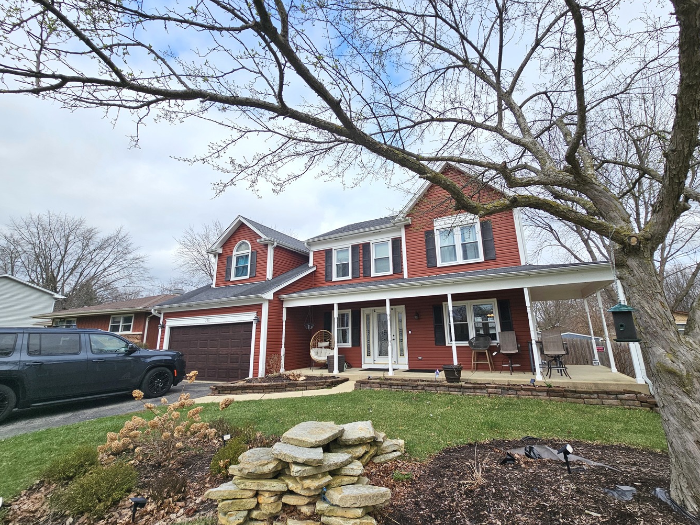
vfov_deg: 85.7
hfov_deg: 102.0
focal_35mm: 14
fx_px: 283
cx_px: 366
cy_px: 264
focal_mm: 2.2
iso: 50
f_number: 2.2
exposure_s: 1/1215
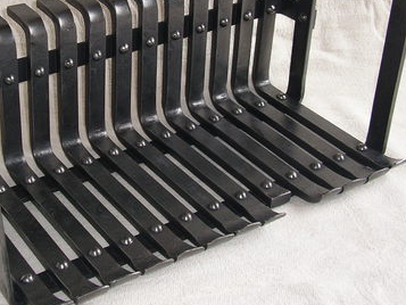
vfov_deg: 19.8
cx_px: 150
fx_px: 868
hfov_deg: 26.2
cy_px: 96
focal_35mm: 74
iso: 100
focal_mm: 6.9
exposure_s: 1/80
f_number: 3
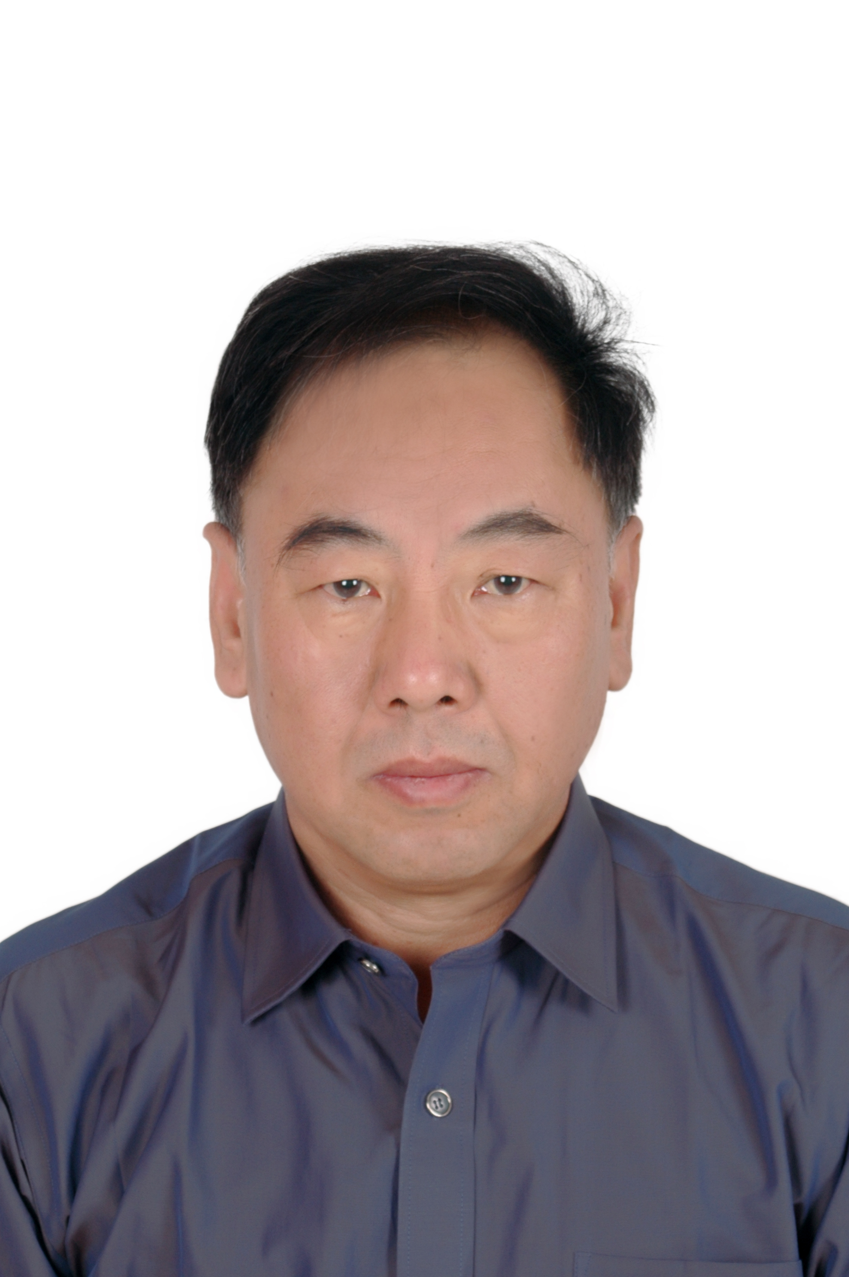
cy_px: 588
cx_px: 408
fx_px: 5800
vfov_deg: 12.6
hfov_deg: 8.4
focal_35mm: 164
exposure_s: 1/160
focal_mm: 85
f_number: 6.3
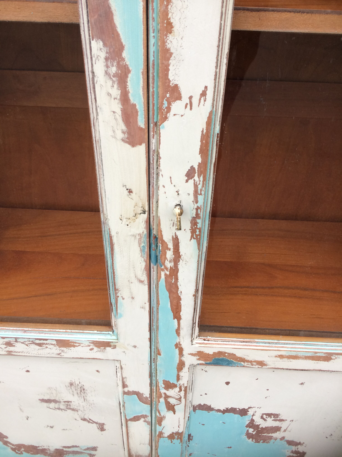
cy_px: 228
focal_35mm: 29
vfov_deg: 61.7
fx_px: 382
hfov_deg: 48.2
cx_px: 171
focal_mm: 4.15
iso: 32
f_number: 2.2
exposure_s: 1/33
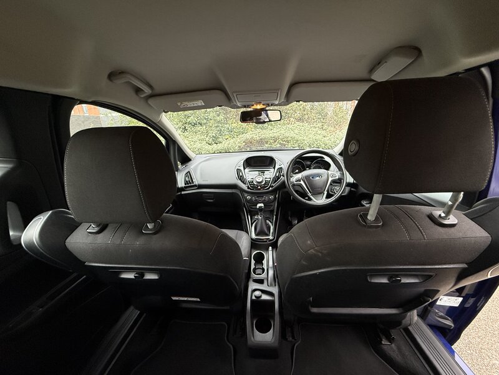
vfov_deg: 85.7
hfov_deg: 102.1
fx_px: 202
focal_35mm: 14
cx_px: 250
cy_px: 188
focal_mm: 2.22
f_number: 2.2
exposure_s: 1/82
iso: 320
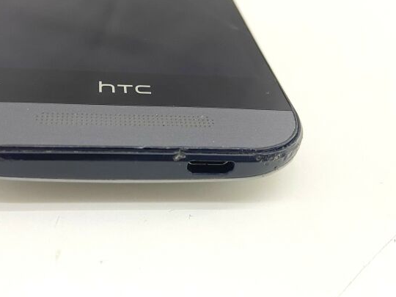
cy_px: 91
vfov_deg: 38.1
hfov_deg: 49.7
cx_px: 150
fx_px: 423
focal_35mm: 37
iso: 125
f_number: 1.8
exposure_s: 1/50
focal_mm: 4.25
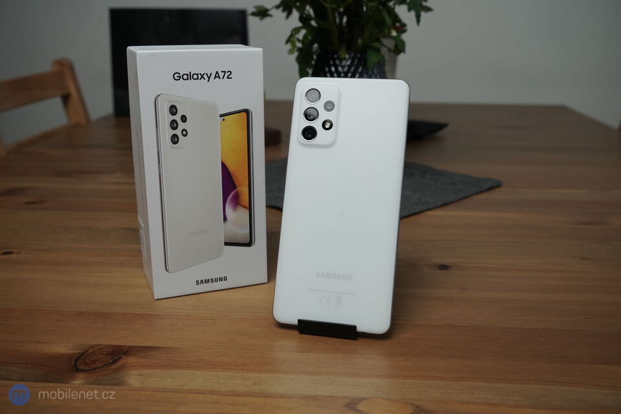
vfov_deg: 36.9
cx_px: 310
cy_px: 207
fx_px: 621
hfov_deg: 53.1
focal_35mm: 36
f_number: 7.1
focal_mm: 36
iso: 640
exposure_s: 1/200
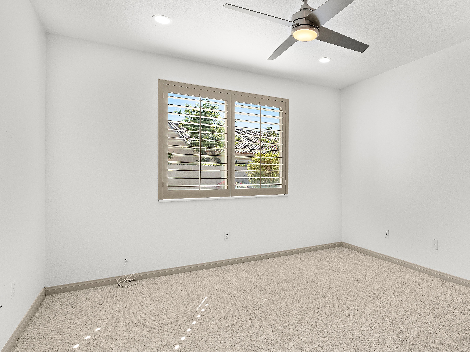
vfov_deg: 63.4
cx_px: 296
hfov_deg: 77.4
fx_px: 285
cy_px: 175
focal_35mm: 21
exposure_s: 1/30
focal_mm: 15
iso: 320
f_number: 8
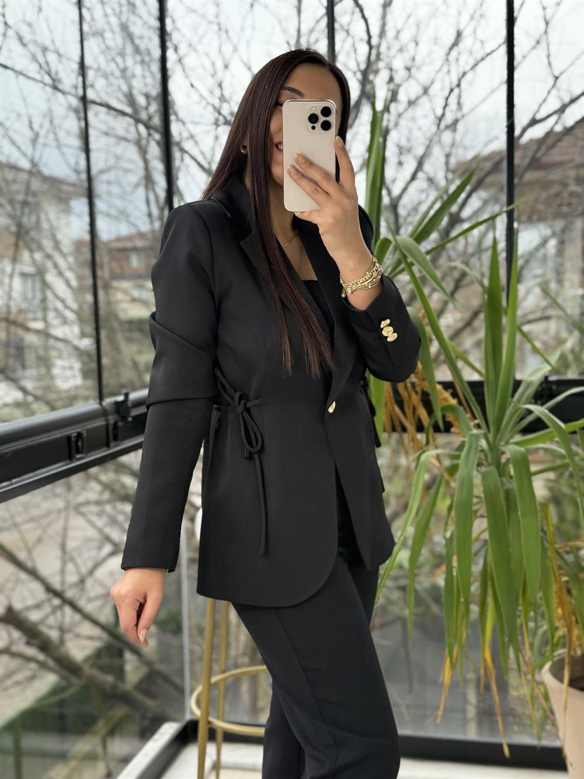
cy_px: 390
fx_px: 1080
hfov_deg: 30.3
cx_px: 292
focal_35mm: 48
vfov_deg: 39.7
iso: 80
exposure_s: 1/314
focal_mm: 6.76
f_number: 1.78
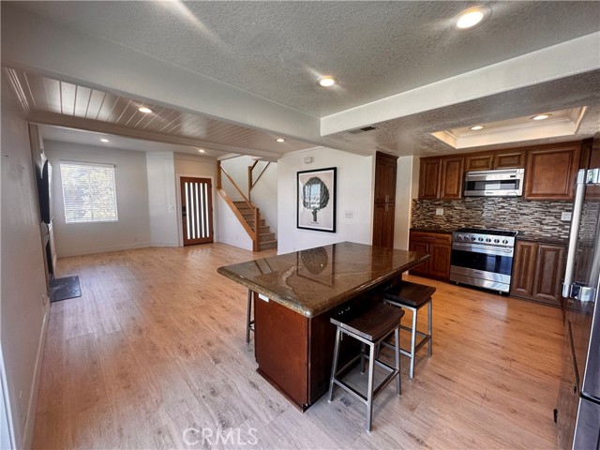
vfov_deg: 85.7
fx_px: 243
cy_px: 225
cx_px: 300
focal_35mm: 14
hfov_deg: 102.1
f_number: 2.2
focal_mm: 2.22
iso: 160
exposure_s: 1/120
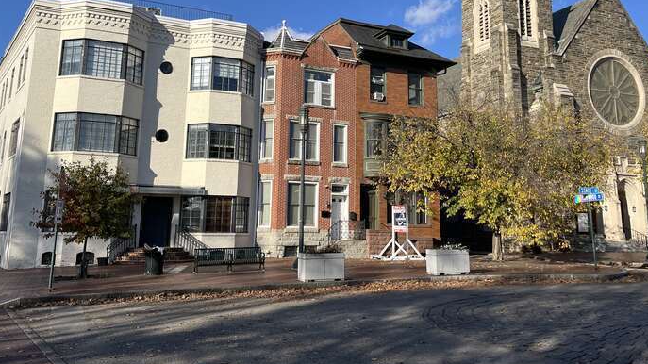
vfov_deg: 35.2
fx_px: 567
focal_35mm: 33
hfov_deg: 59.5
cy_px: 113
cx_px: 341
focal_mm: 5.1
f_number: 1.6
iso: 50
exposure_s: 1/3311
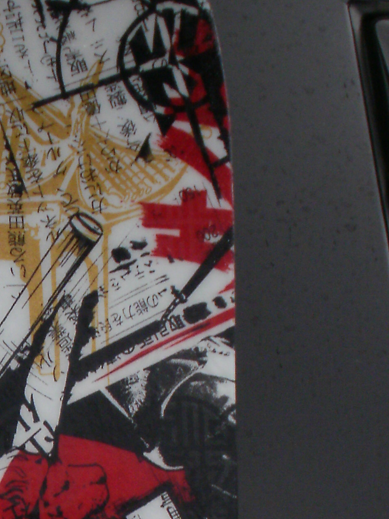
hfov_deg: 10.4
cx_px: -145
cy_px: 597
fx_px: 2083
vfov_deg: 13.8
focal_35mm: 139
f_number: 4
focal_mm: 7.7
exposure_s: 1/50
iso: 100
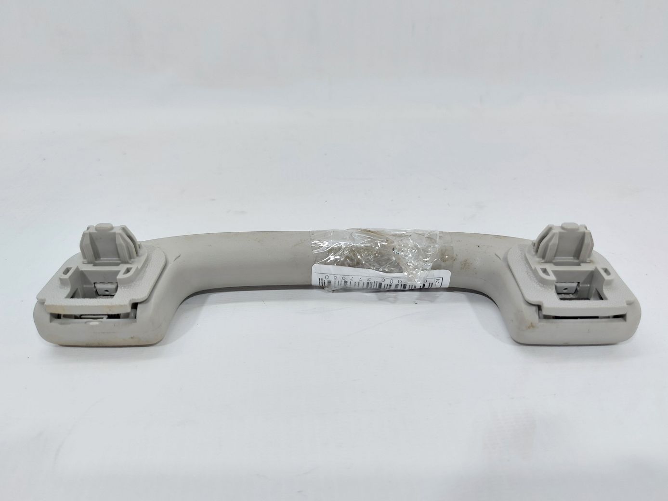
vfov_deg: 56.8
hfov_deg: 71.6
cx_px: 334
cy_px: 250
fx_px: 463
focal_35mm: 24
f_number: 1.8
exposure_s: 1/50
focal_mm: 5.23
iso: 100
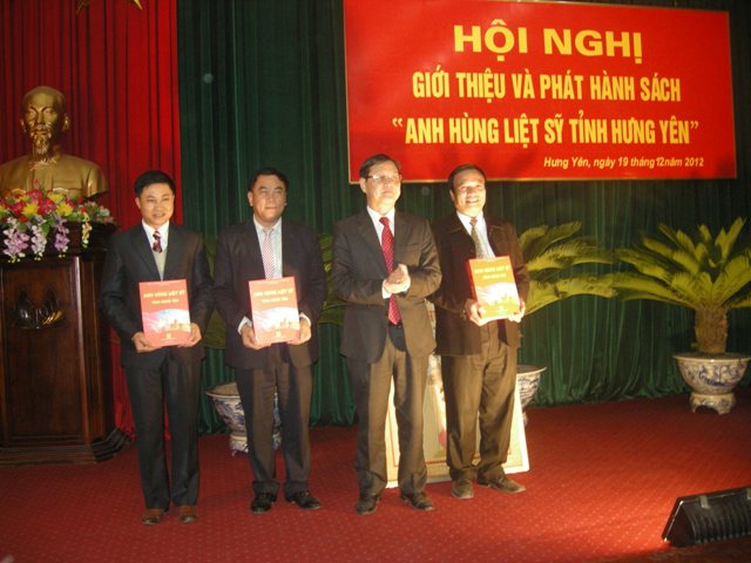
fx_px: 781
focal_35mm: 36
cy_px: 282
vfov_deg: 39.7
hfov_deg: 51.4
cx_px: 376
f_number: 2.7
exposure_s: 1/30.4
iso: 299
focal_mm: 7.5
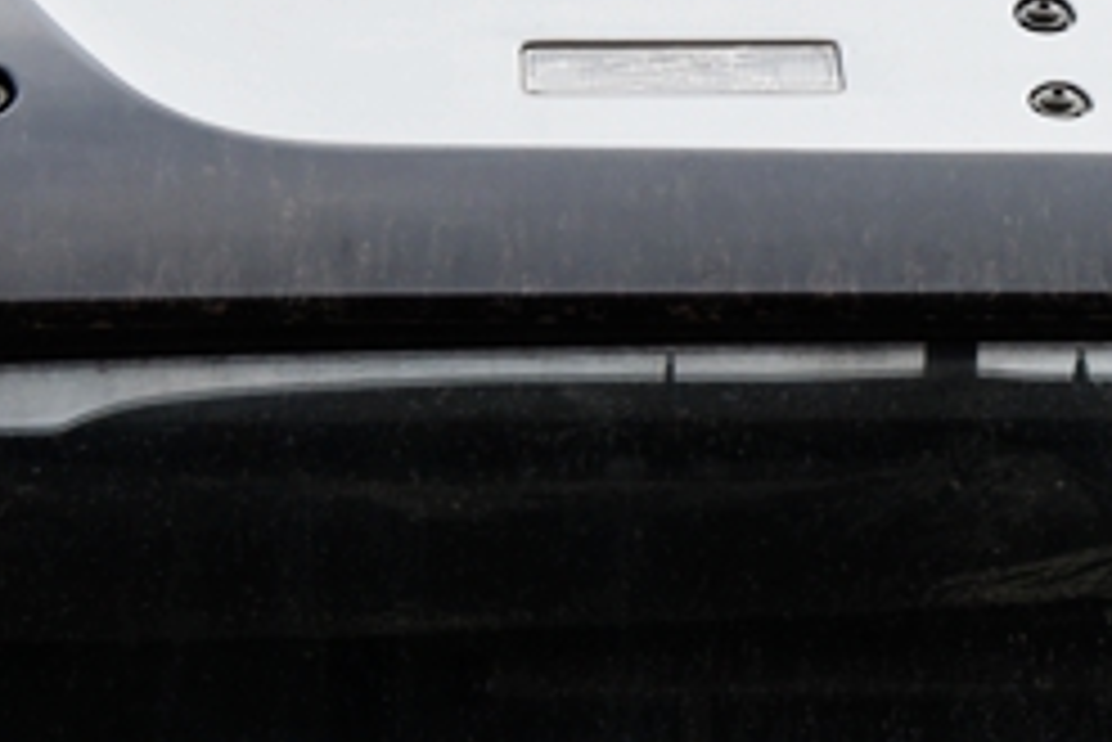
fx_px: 5748
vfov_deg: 7.3
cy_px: -106
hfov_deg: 10.9
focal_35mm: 186
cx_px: 1162
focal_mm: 55
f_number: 4.5
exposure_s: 1/4000
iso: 1250
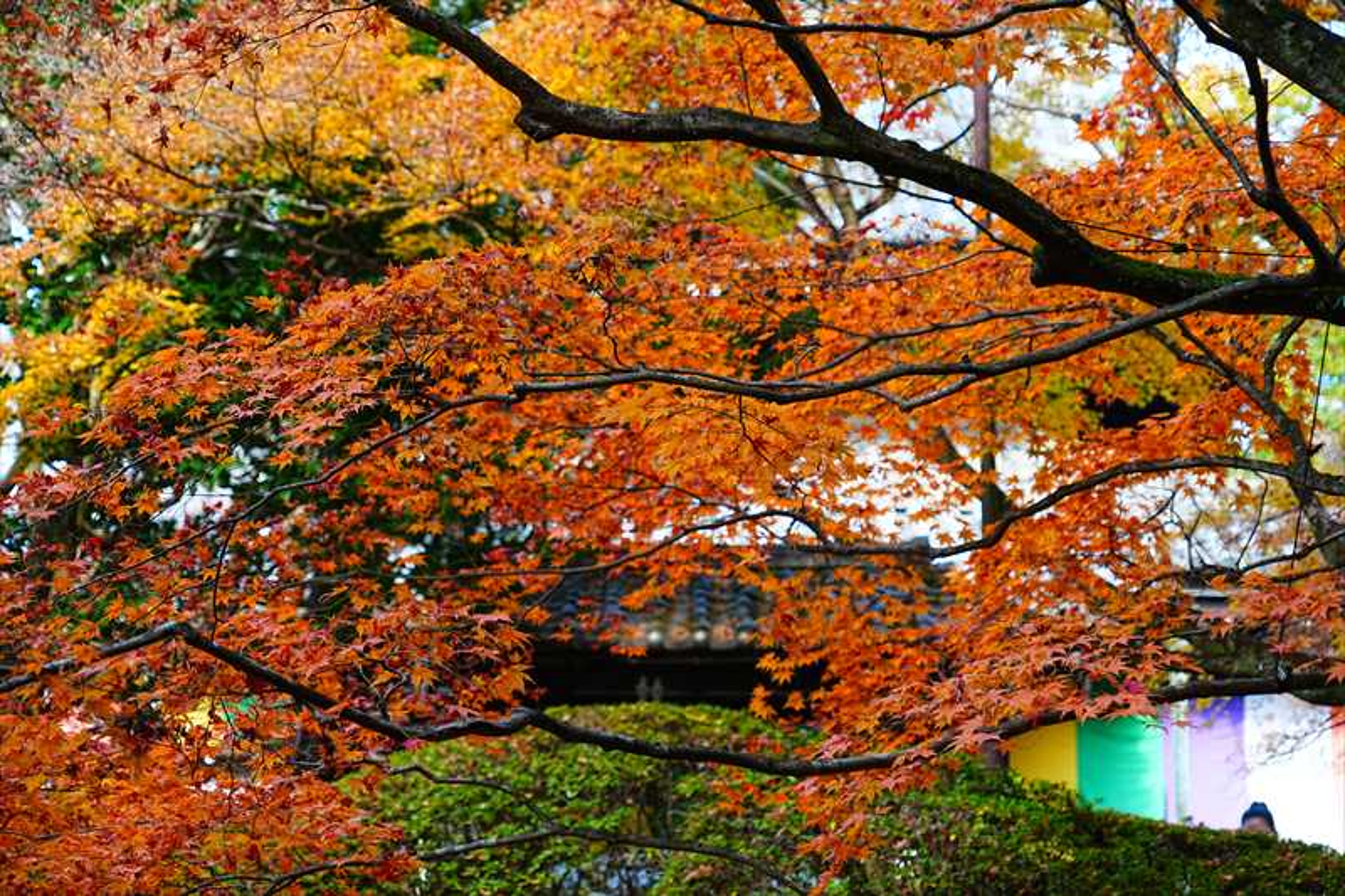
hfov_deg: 16.0
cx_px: 672
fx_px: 4781
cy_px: 448
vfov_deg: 10.7
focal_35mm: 128
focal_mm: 128
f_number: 6.3
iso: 500
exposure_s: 1/160
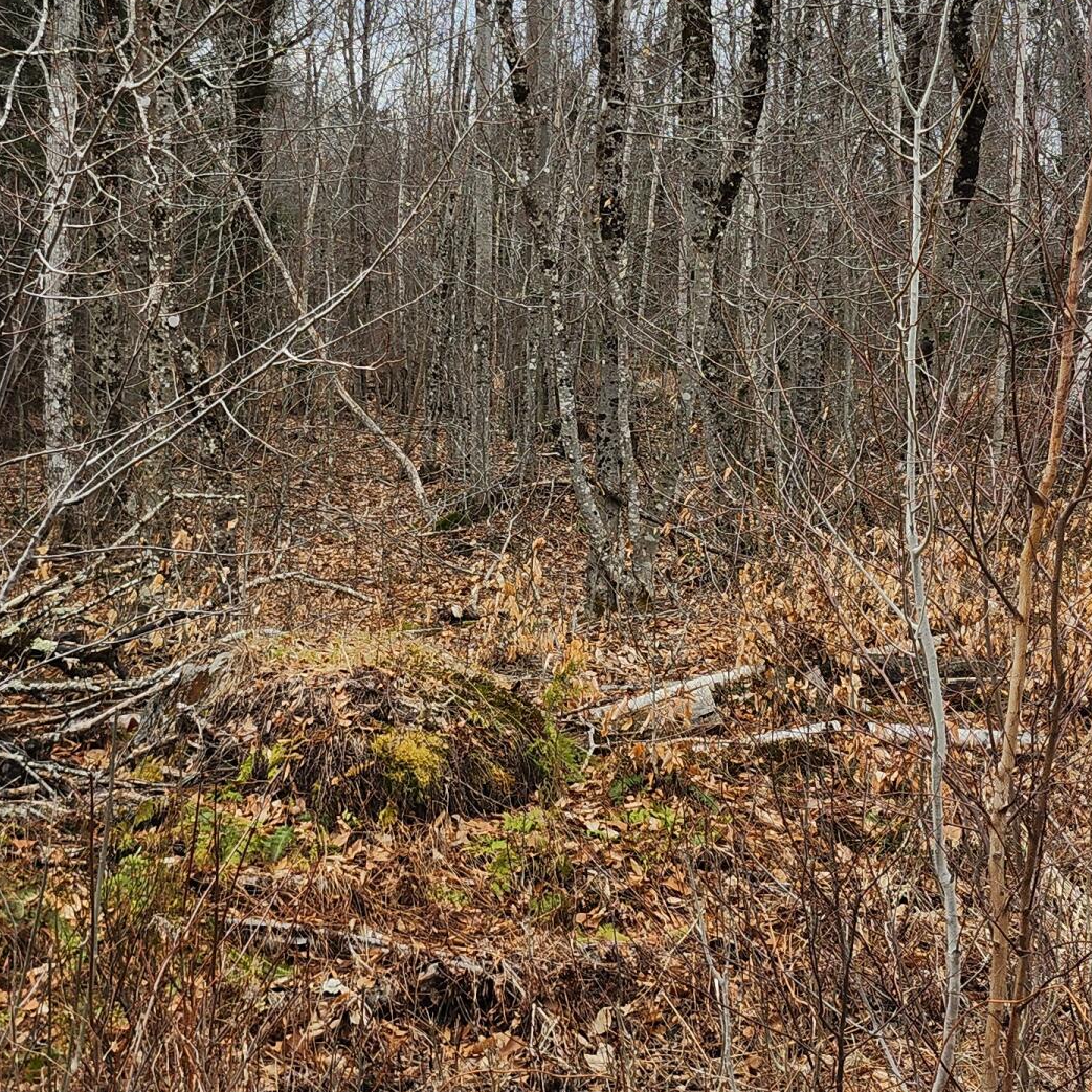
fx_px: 2177
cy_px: 376
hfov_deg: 28.2
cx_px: 545
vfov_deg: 28.0
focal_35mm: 61
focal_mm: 5
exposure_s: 1/1300
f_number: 1.8
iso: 50
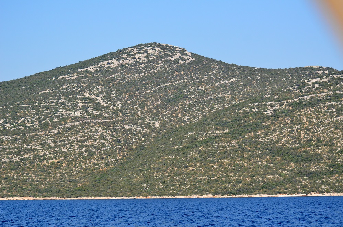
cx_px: 172
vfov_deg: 12.1
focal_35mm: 112
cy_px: 114
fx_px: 1069
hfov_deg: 18.2
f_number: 4.5
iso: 400
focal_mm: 75
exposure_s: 1/2500
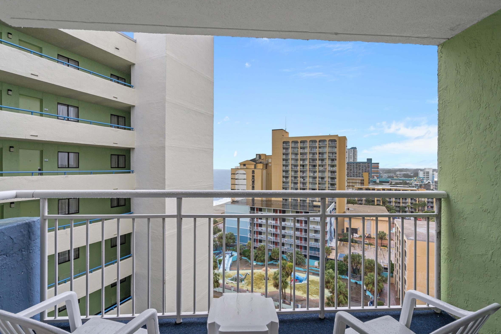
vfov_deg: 70.4
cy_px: 162
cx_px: 249
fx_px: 237
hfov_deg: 93.3
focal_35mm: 17
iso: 250
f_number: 8
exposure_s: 1/60
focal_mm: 16
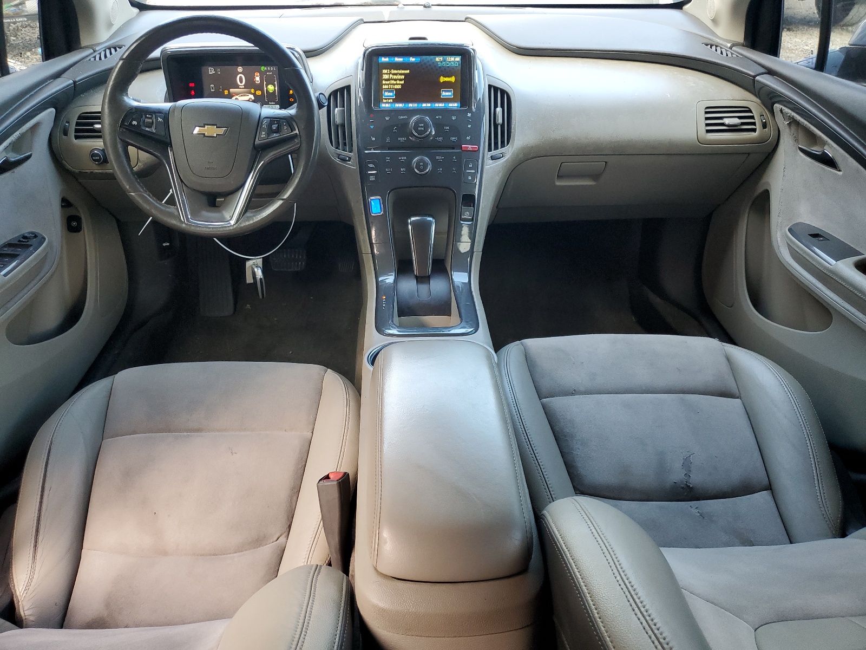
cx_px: 433
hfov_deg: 67.3
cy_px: 325
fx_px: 650
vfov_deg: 53.1
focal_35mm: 26
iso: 95
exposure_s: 1/60.2
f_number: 1.5
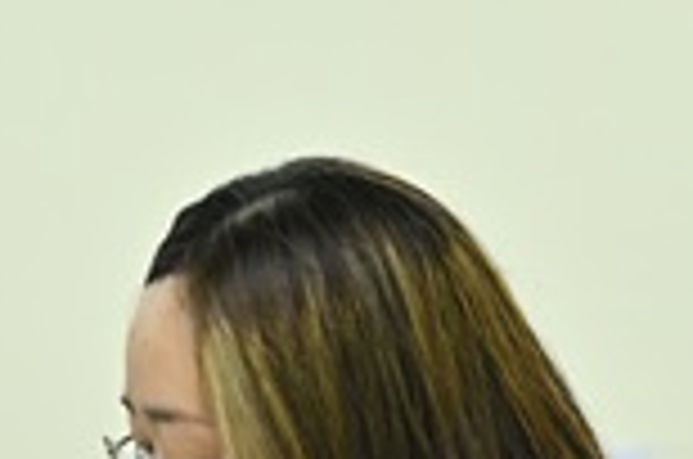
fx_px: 5283
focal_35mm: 275
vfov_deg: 4.9
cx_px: -369
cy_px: 713
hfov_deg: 7.4
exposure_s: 1/200
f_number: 4
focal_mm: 65
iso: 640
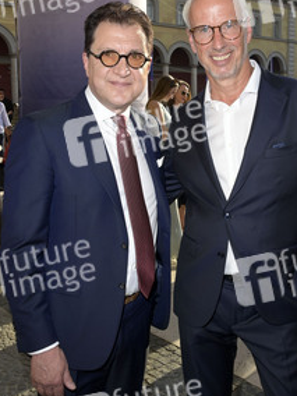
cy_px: 204
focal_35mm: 42
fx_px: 480
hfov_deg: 34.3
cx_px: 176
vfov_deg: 44.8
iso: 800
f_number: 16
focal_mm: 31
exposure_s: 1/250
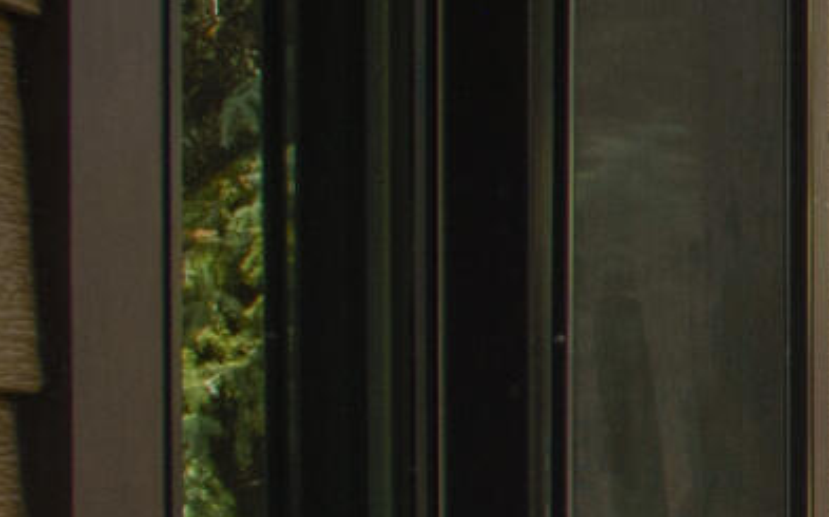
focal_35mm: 148
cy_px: 540
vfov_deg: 8.8
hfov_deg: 9.9
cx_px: 2624
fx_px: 3341
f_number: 7.1
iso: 400
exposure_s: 1/320
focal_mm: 19
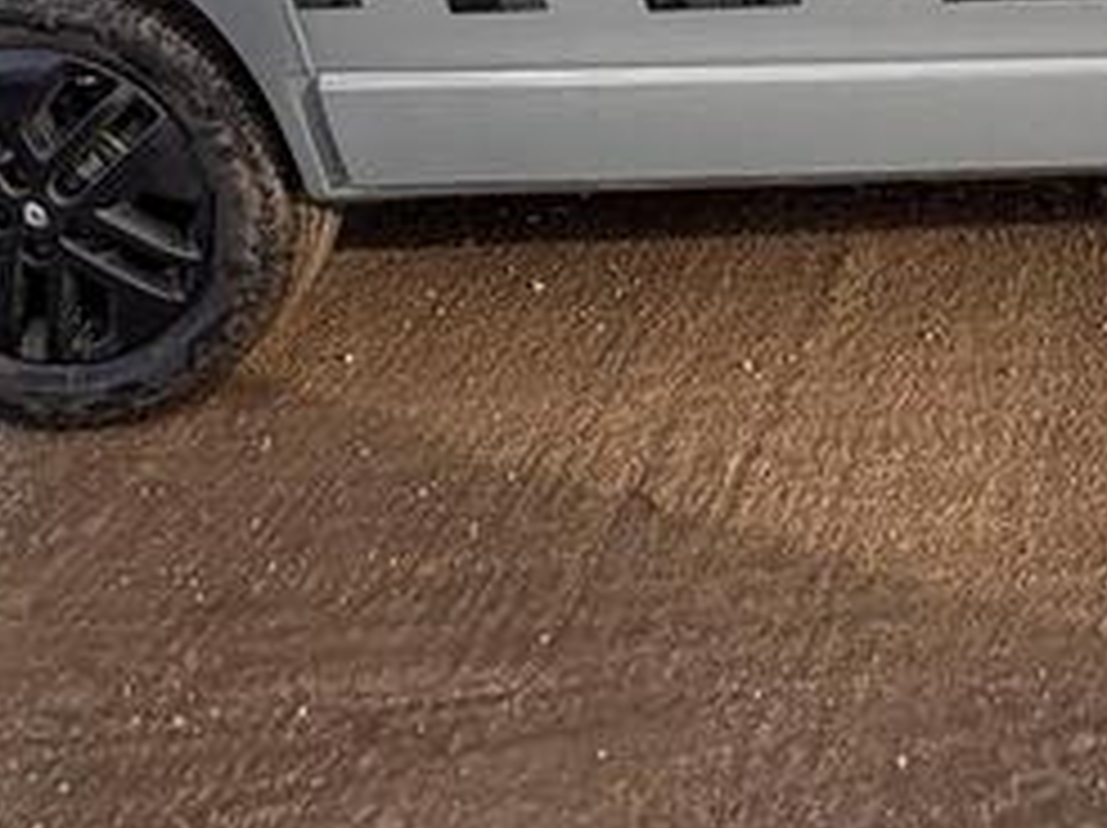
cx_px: 1102
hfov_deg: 34.2
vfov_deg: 22.6
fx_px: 1629
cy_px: -454
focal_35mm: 51
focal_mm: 2.22
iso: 40
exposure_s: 1/277
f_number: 2.2
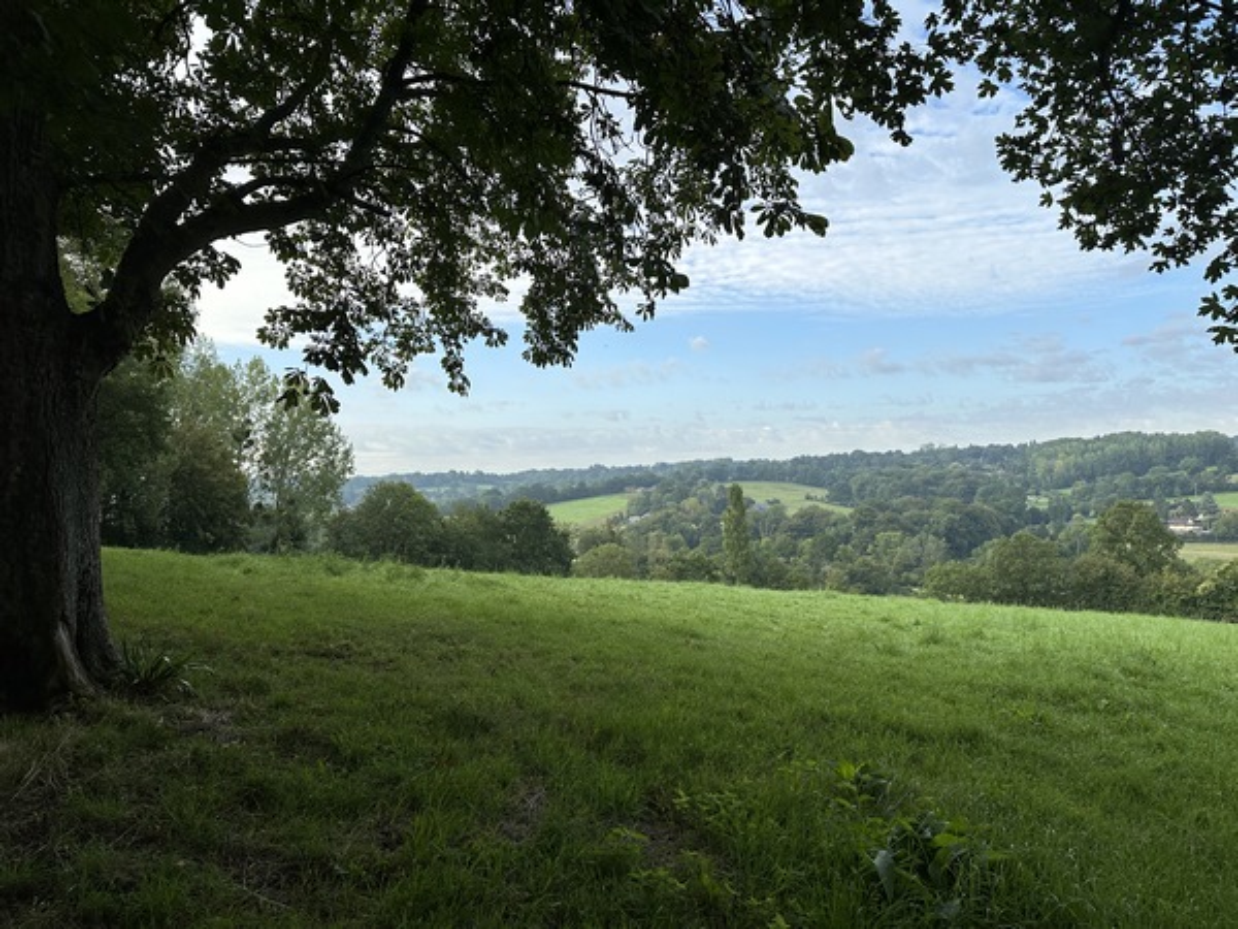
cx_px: 619
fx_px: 858
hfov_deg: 71.6
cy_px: 464
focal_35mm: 24
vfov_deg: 56.8
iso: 80
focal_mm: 6.86
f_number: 1.78
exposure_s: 1/1949
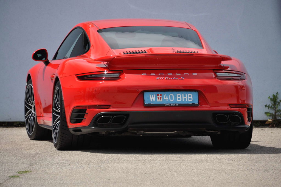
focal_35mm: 278
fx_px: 2163
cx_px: 140
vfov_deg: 4.9
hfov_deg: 7.4
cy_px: 94
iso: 500
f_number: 6
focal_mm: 185
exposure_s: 1/800
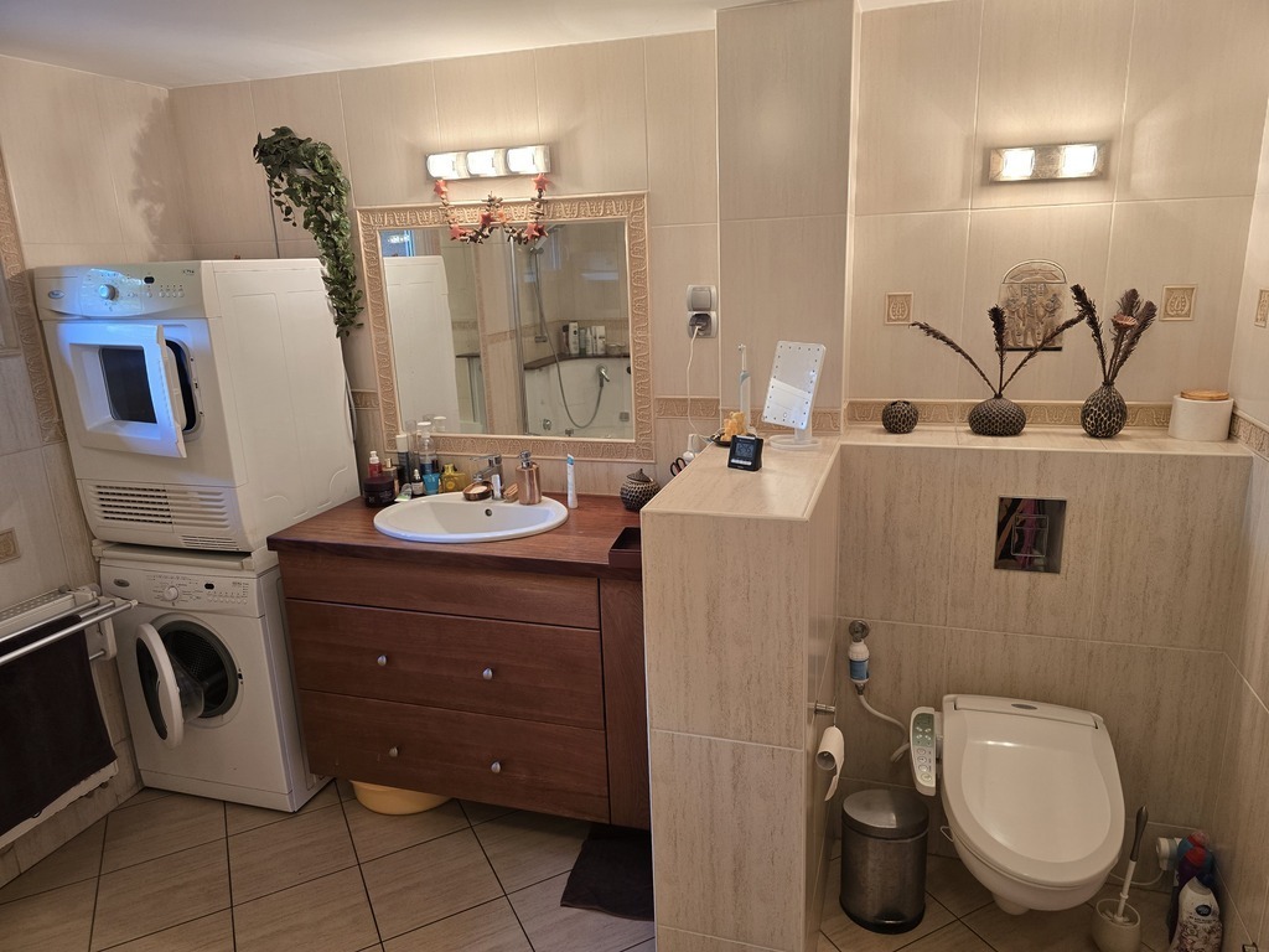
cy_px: 476
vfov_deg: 58.9
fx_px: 843
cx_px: 634
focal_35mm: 23
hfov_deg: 73.9
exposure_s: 1/100
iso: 125
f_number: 1.7
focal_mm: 6.3
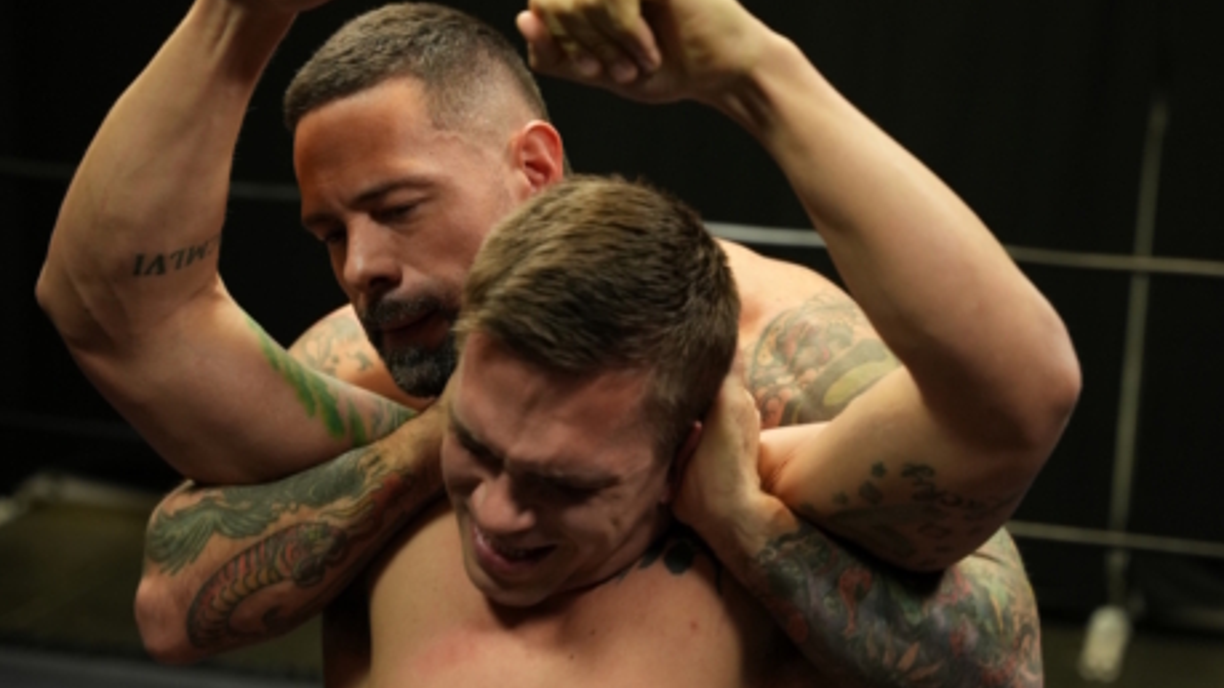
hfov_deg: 26.5
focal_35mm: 80
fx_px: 2596
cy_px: 368
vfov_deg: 15.1
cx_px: 592
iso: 3200
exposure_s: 1/125
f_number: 2.8
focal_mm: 70
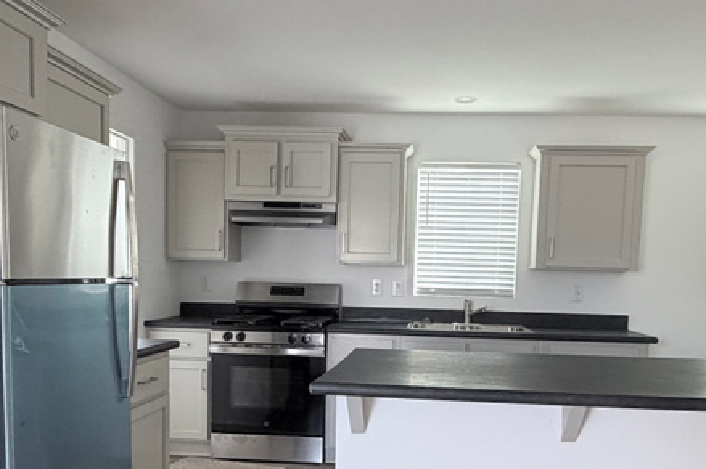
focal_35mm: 34
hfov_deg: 55.7
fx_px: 666
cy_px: 326
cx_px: 392
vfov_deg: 38.2
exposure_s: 1/120
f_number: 2.2
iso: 320
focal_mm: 2.22
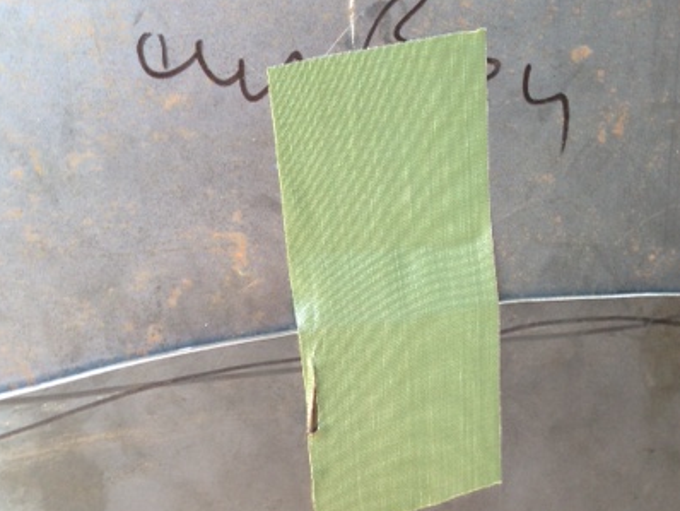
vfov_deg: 27.1
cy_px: 390
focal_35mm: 53
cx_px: 405
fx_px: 1042
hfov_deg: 36.0
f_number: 2.4
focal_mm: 4.12
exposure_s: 1/24
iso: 50
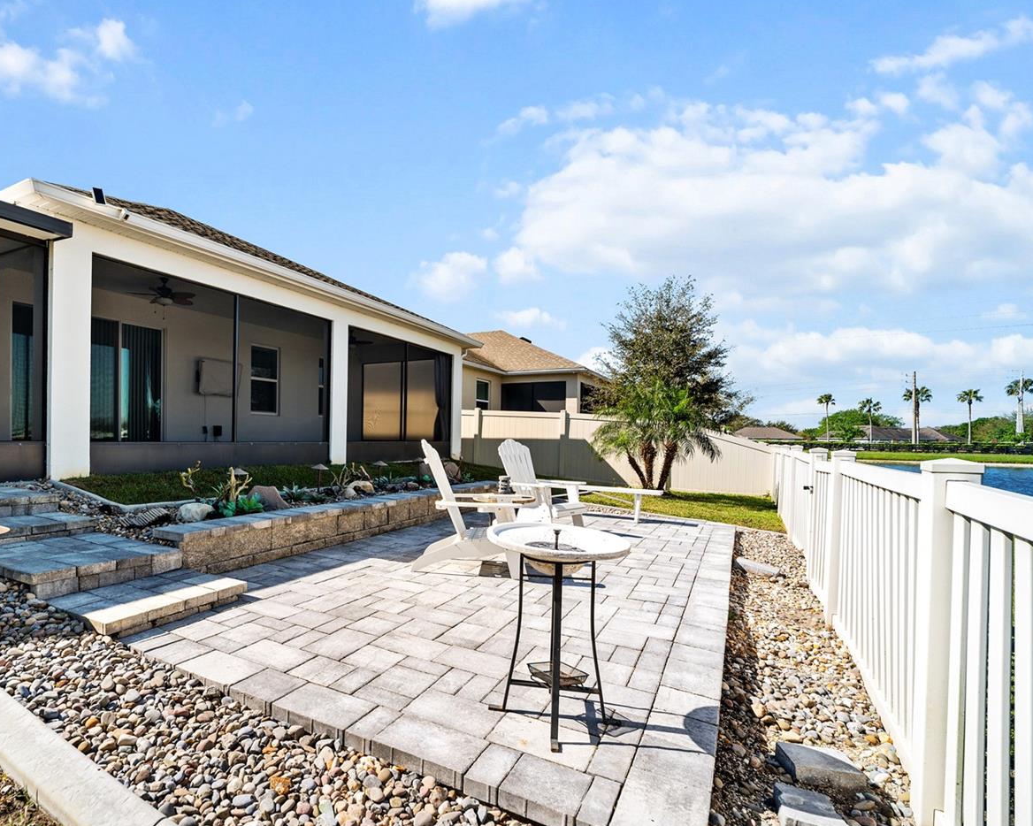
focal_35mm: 18
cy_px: 408
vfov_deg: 73.8
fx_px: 550
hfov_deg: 84.8
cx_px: 389
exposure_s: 1/100
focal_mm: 14
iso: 100
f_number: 5.6
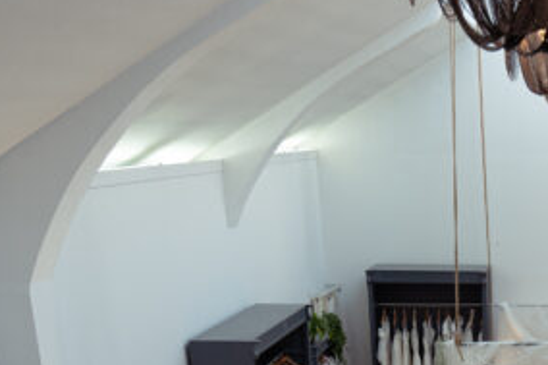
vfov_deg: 19.7
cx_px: 594
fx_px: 989
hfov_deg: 28.3
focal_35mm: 65
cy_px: 436
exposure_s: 1/100
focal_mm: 24
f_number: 4
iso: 320
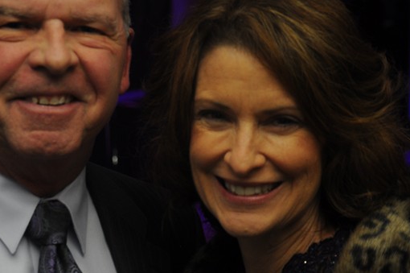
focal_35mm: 147
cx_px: 145
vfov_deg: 9.3
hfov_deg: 14.0
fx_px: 1673
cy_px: 125
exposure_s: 1/50
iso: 400
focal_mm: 50
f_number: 5
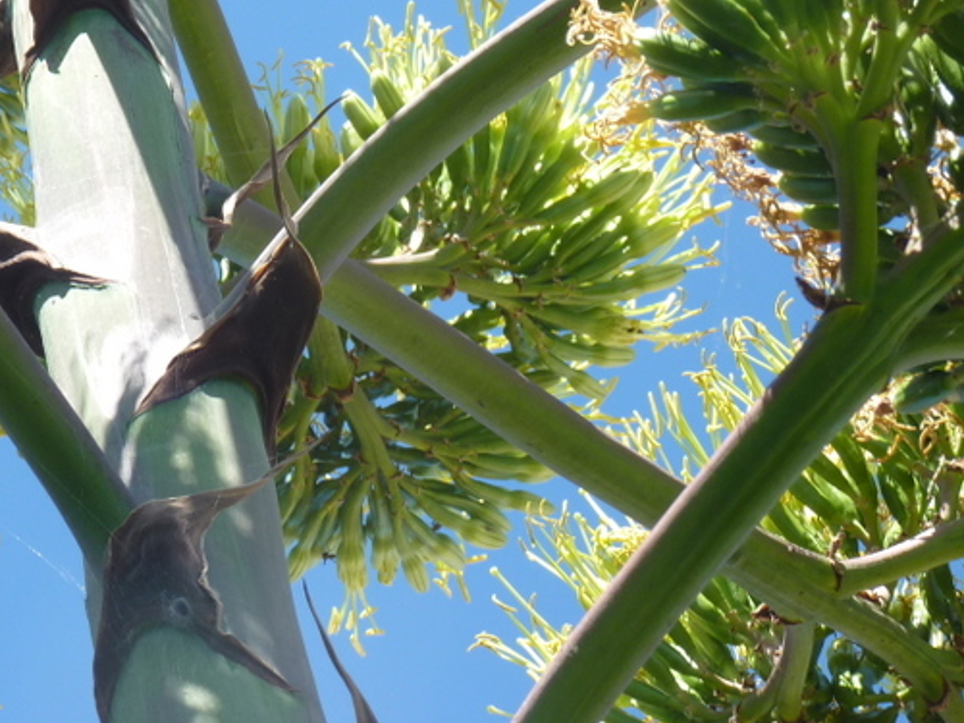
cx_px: 181
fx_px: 6684
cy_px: 35
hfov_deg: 8.2
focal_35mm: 240
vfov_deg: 6.2
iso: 80
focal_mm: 22.3
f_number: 4.5
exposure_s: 1/250
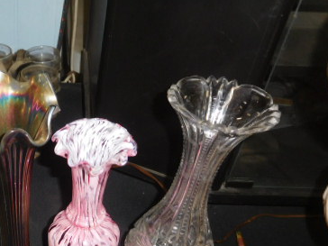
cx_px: 43
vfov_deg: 31.7
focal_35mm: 44
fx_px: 417
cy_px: 207
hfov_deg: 40.3
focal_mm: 4.5
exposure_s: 1/30
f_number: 3.4
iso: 200
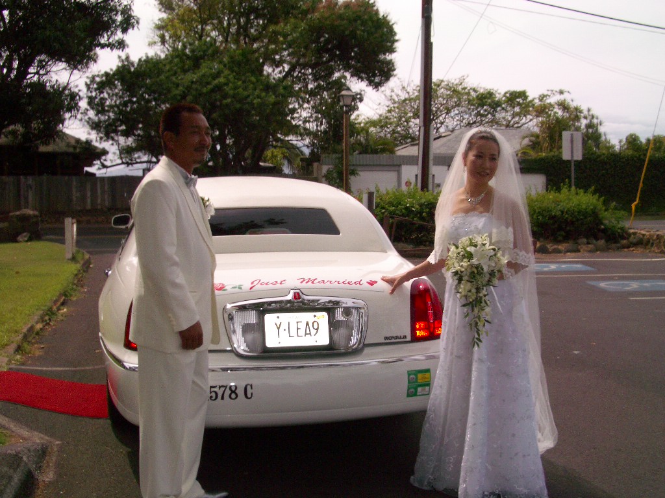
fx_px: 788
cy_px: 249
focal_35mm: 41
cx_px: 332
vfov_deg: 35.1
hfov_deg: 45.8
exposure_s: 1/2000
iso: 100
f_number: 4.6
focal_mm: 6.8
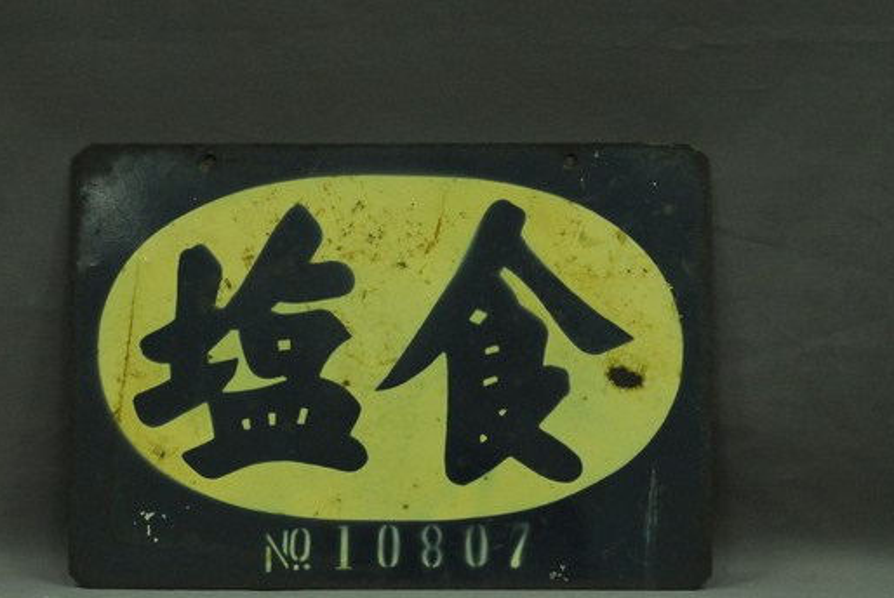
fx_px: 2784
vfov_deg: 12.3
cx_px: 383
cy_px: 358
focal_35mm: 112
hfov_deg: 18.2
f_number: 10
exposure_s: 1/15
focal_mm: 60
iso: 1000
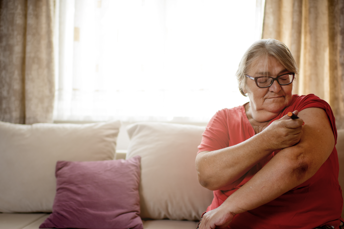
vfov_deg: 31.1
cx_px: 179
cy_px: 139
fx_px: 411
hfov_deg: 45.4
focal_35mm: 43
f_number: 1.8
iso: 250
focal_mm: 35
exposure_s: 1/125
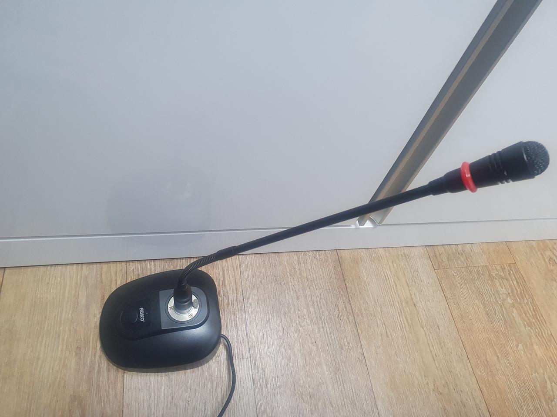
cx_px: 278
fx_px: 418
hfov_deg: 67.3
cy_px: 208
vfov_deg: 53.1
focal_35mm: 26
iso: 250
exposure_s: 1/40
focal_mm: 4.32
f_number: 2.4
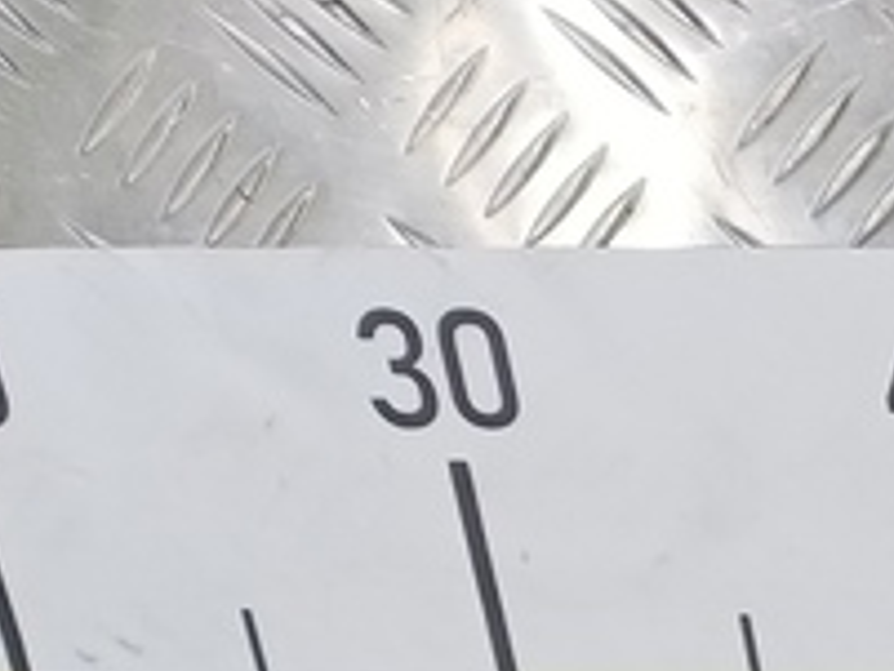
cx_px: 1890
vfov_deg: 10.6
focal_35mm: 117
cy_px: 1671
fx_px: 3023
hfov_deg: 13.8
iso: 116
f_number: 1.6
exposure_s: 1/50
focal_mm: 4.11
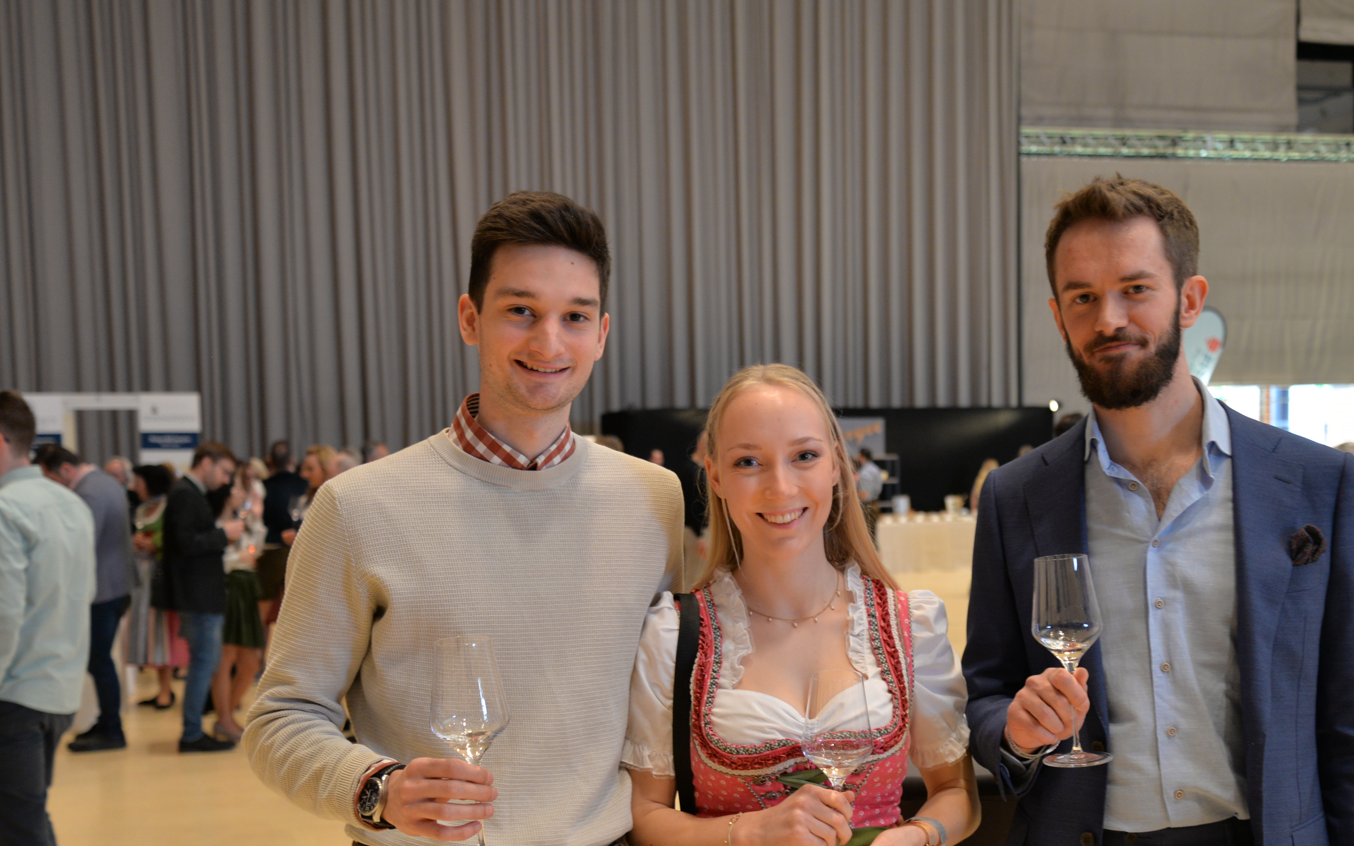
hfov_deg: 39.5
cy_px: 567
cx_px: 761
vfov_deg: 25.2
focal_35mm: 51
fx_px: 1882
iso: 800
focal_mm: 36
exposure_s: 1/30
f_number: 4
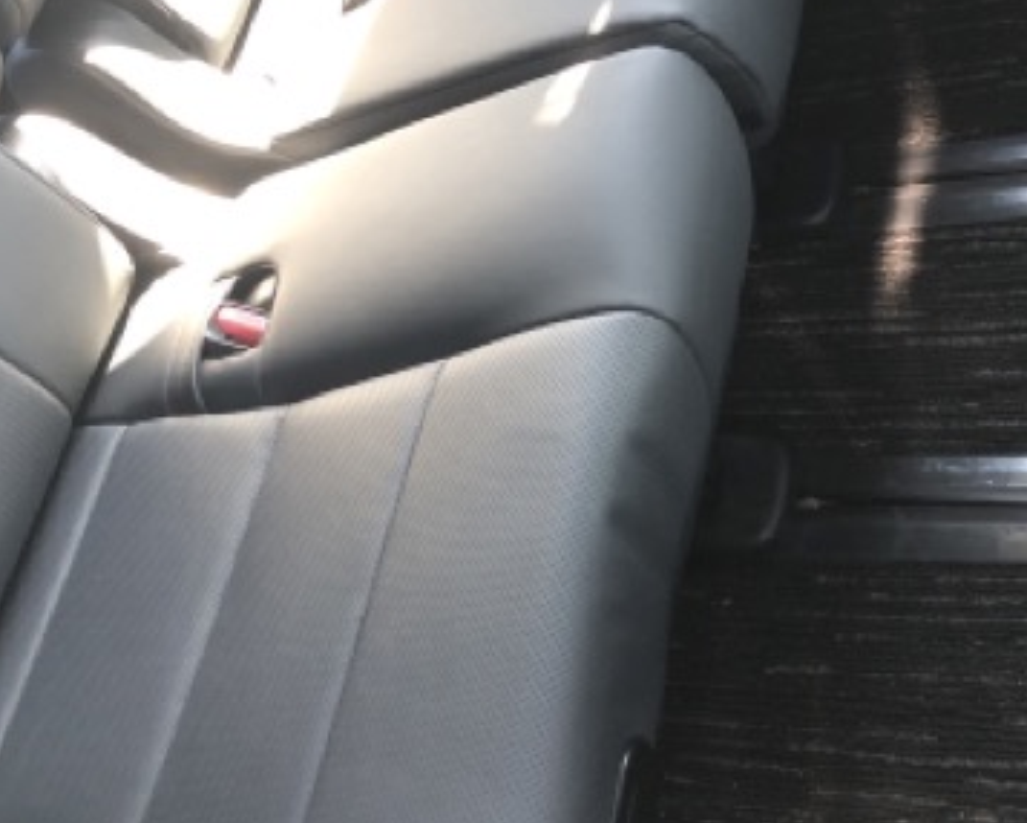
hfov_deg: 38.0
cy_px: 334
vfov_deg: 30.8
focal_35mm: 49
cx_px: 572
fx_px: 1490
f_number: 1.8
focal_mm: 3.99
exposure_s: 1/12
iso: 100
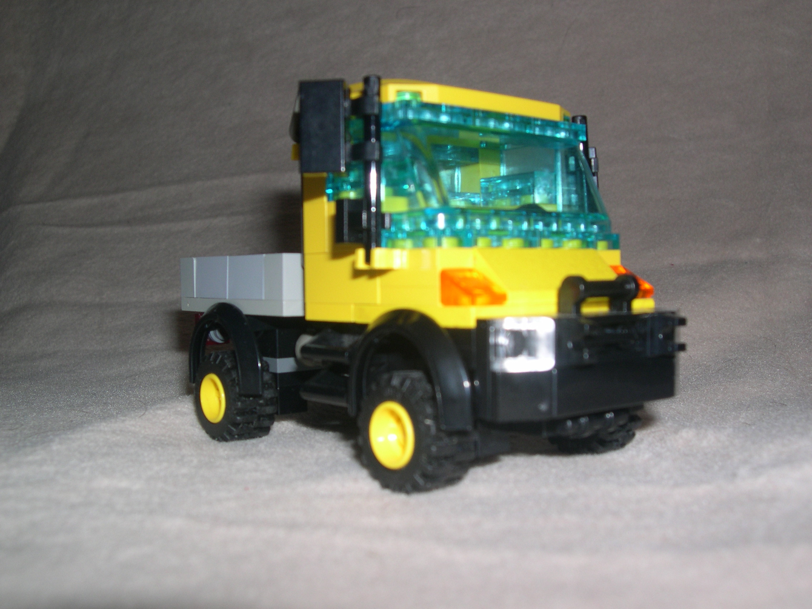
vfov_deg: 37.7
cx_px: 406
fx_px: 891
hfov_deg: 49.0
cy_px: 304
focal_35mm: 38
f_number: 7.6
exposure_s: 1/60
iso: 100
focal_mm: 8
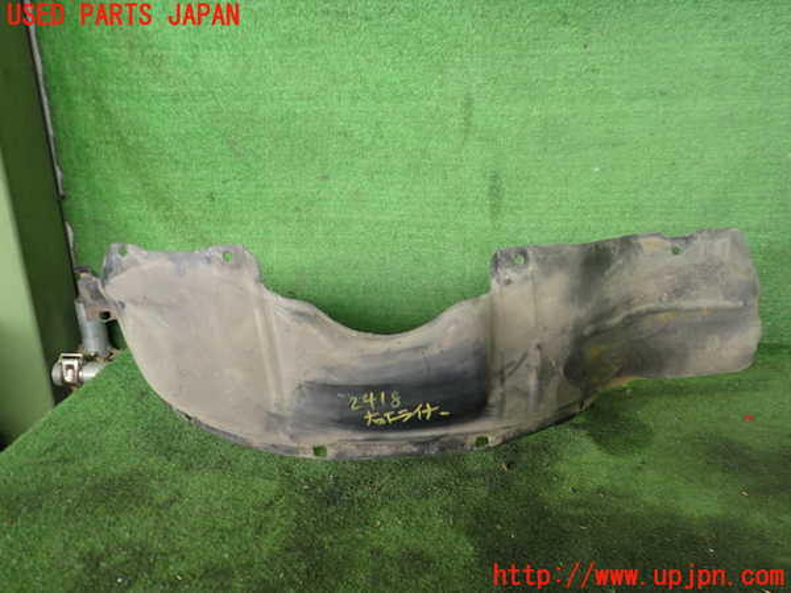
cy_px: 296
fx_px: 686
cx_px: 396
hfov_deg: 60.0
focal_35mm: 30
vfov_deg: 46.8
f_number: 2.3
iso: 200
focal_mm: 5.4
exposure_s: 1/40
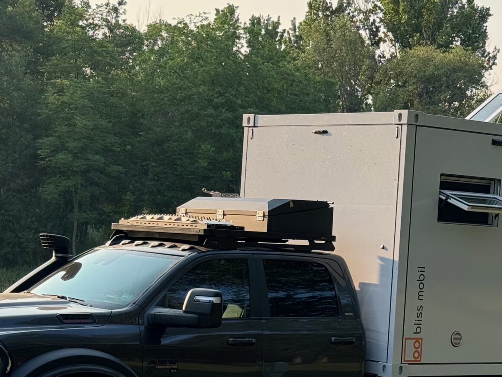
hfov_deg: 18.7
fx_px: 1523
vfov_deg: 14.1
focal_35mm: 105
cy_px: 234
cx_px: 318
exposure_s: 1/888
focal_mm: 6.76
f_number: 1.78
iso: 64
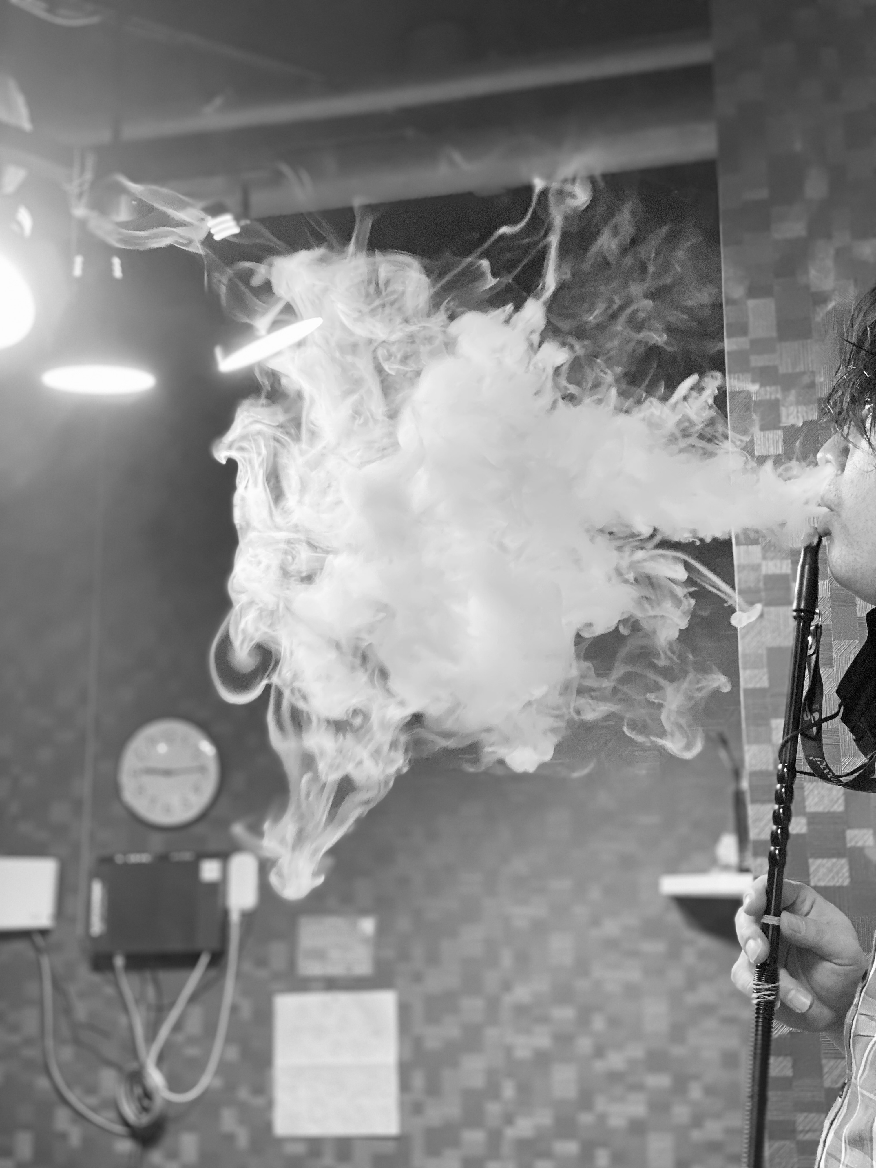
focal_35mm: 52
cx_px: 438
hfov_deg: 28.0
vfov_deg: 36.8
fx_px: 1755
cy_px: 584
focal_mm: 6
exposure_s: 1/33
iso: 250
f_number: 2
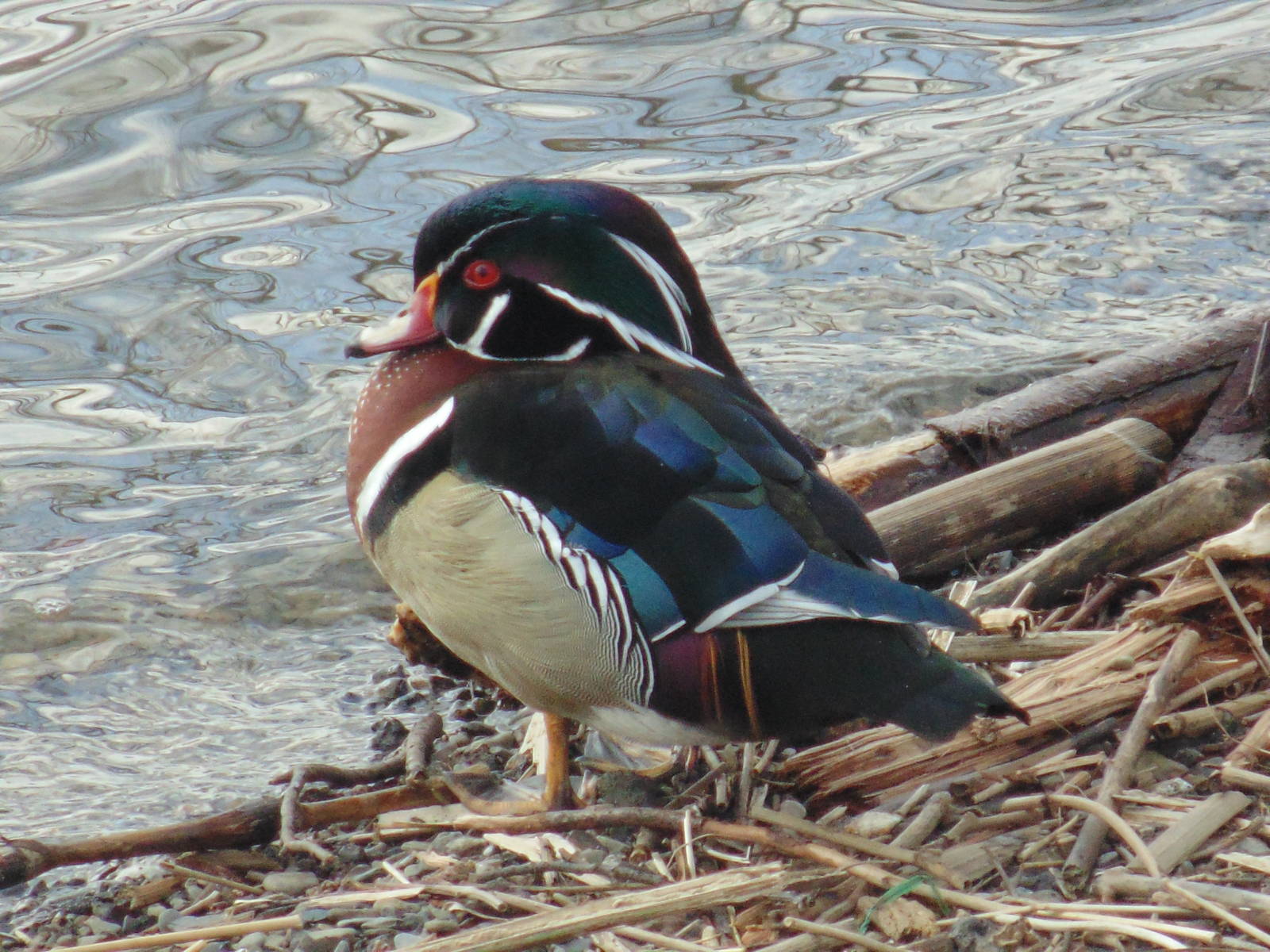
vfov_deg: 2.6
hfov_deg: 3.4
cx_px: 635
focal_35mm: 580
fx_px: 21279
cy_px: 476
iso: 200
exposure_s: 1/250
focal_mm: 104
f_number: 5.9
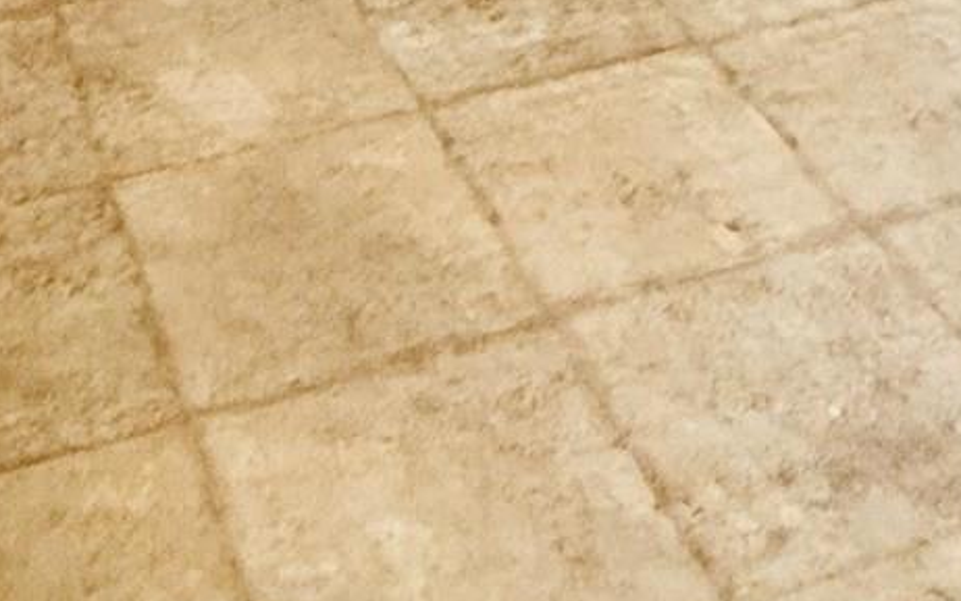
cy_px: -611
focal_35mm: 74
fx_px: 1939
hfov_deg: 27.8
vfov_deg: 14.5
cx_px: 449
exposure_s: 1/60
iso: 500
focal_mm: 2.22
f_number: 2.2
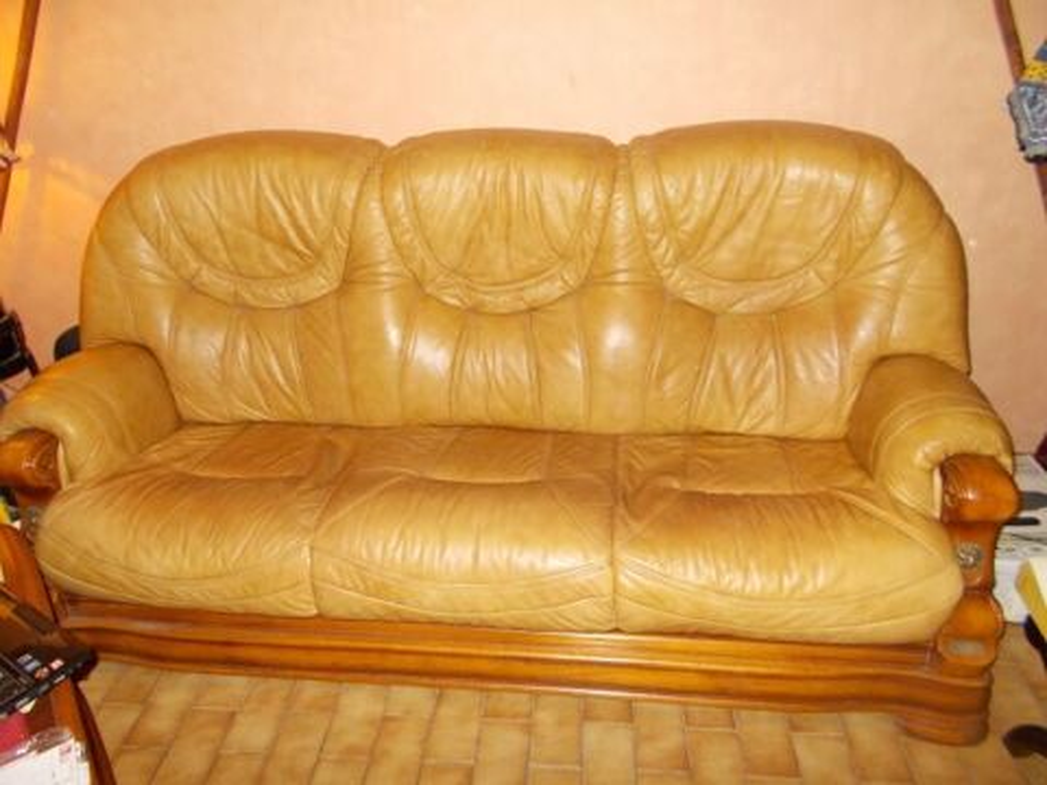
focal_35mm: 26
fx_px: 786
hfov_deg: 67.3
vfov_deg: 53.1
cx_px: 524
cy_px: 392
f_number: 3.2
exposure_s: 1/25
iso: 250
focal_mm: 4.6
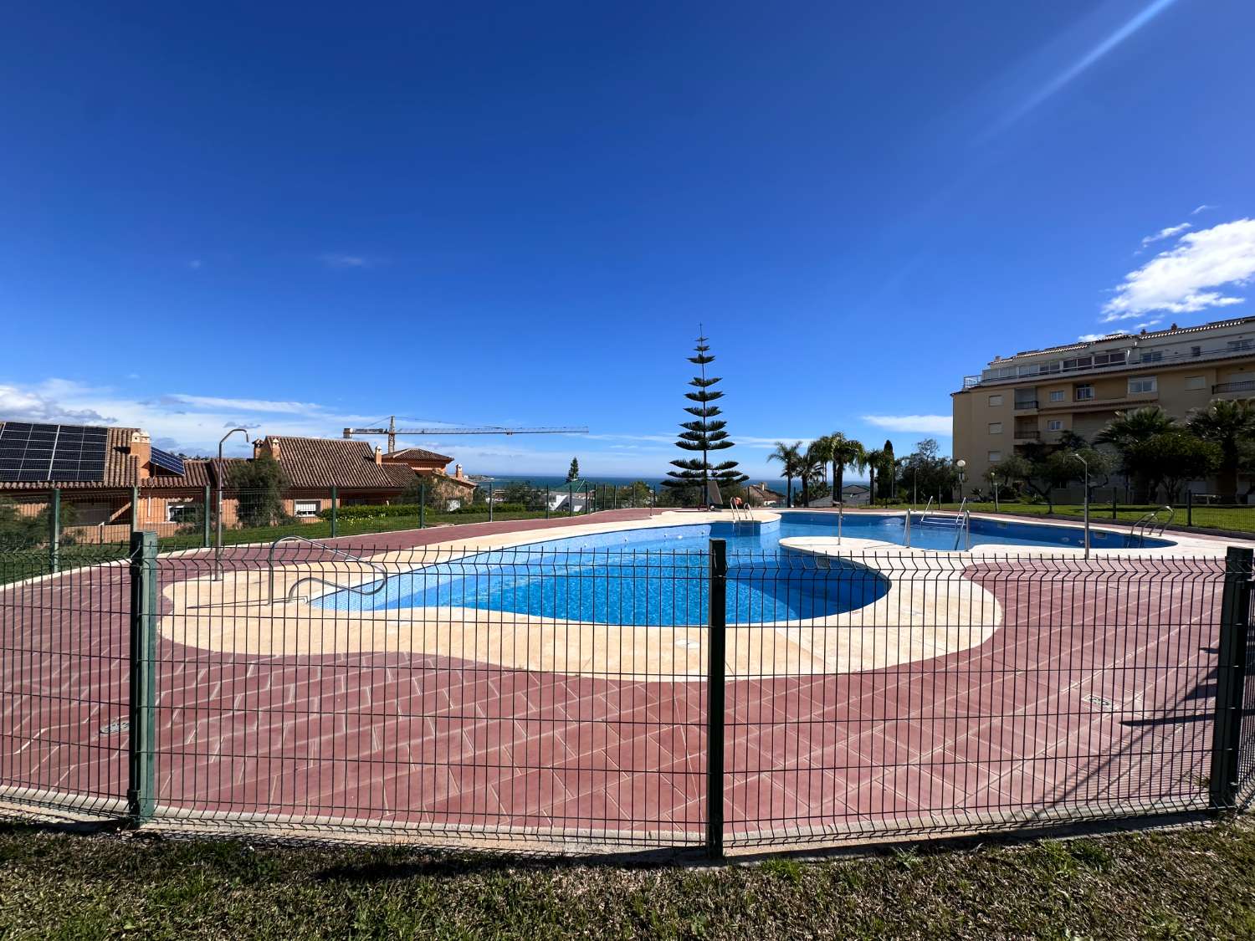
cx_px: 628
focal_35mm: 14
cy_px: 470
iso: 50
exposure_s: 1/4000
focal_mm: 2.22
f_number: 2.2
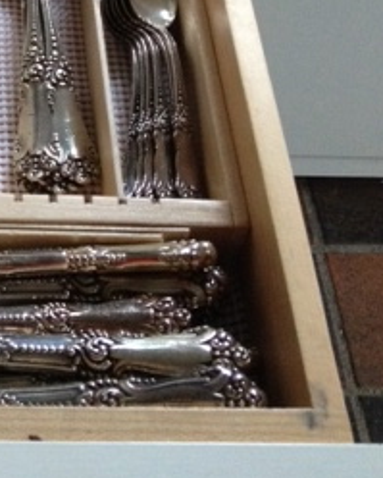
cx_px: -58
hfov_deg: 16.8
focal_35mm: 88
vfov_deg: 20.4
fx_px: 1245
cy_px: -81
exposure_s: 1/20
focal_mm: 4.28
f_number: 2.4
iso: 250
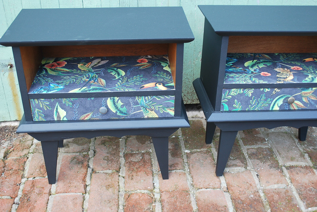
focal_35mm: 45
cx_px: 158
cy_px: 106
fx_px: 397
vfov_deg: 29.9
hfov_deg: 43.6
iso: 200
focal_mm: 30
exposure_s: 1/80
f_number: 4.8
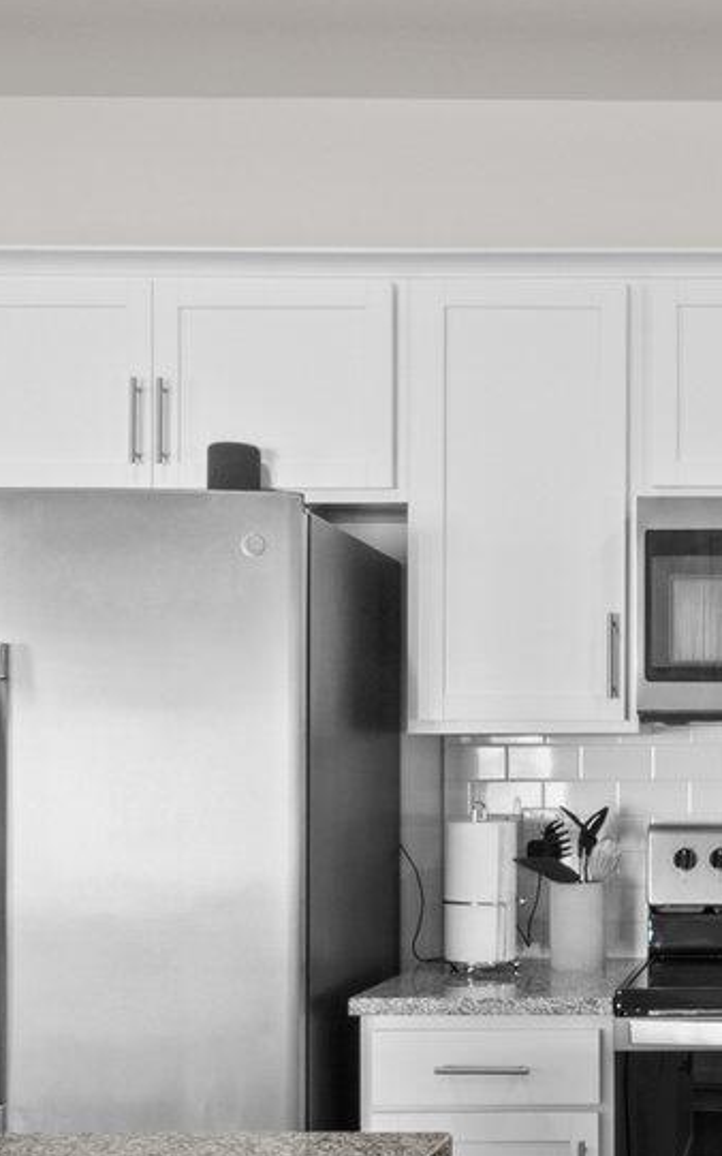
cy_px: 762
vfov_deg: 37.2
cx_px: 878
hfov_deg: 22.1
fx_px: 1701
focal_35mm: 54
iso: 500
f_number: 8
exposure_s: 1/3
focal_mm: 14
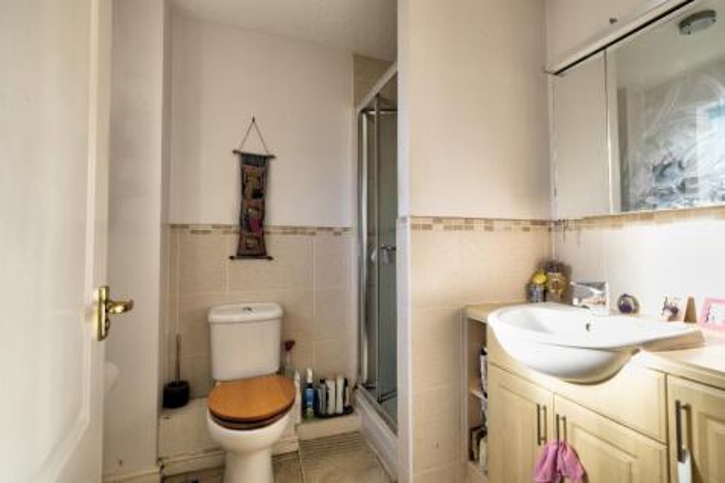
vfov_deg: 73.7
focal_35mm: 16
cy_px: 242
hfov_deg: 96.8
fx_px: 322
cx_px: 362
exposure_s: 1/28
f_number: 4
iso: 160
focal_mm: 10.5
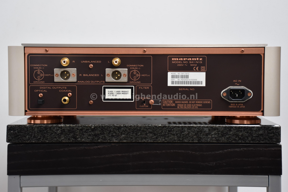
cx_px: 144
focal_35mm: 72
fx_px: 576
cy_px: 96
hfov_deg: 28.1
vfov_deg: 18.9
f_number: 4.5
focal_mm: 48
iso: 720
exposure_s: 1/60
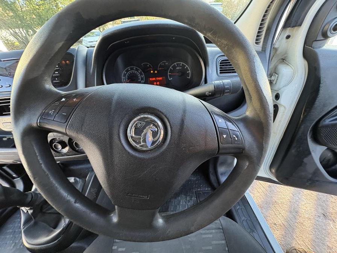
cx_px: 168
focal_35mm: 14
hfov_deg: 102.1
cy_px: 126
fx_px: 136
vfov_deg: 85.7
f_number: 2.2
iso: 250
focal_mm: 2.22
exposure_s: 1/60
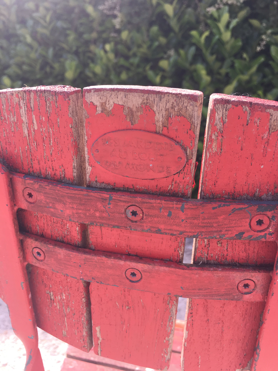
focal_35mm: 29
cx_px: 139
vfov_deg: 61.7
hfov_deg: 48.2
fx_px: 311
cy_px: 186
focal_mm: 4.15
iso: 25
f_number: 2.2
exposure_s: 1/345
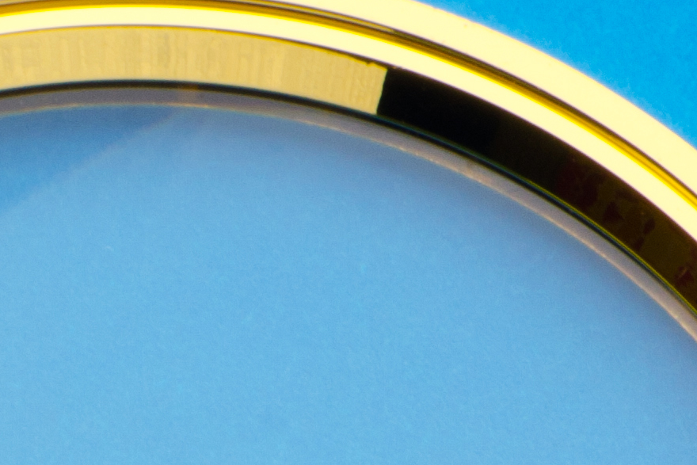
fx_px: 17035
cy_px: 812
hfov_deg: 2.3
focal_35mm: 880
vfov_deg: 1.6
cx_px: -527
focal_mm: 105
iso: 100
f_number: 18
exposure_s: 1/200
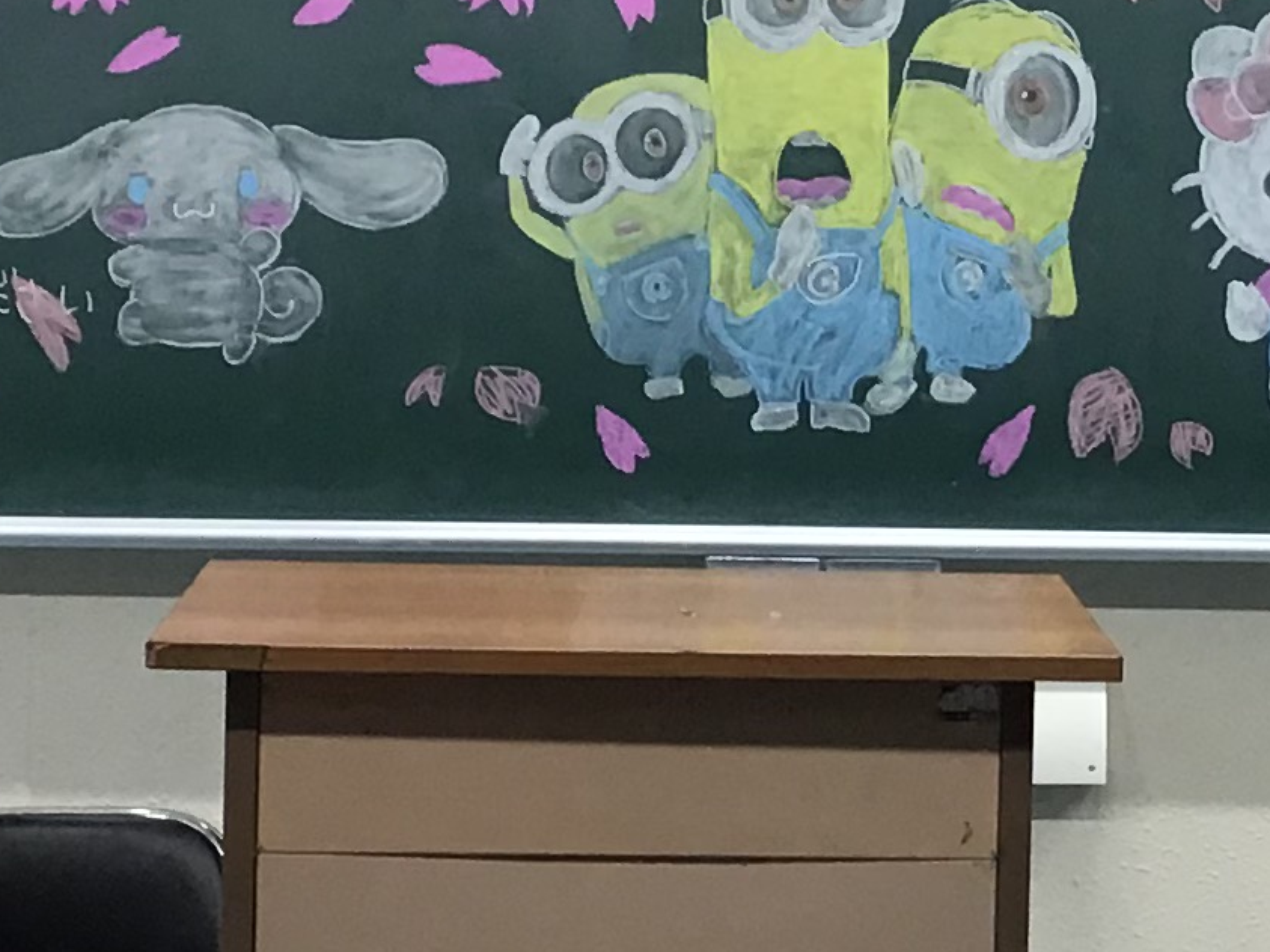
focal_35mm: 120
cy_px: 339
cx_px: 893
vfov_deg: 12.3
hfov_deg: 16.4
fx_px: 4402
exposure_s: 1/30
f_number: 2.4
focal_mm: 3.3
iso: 50
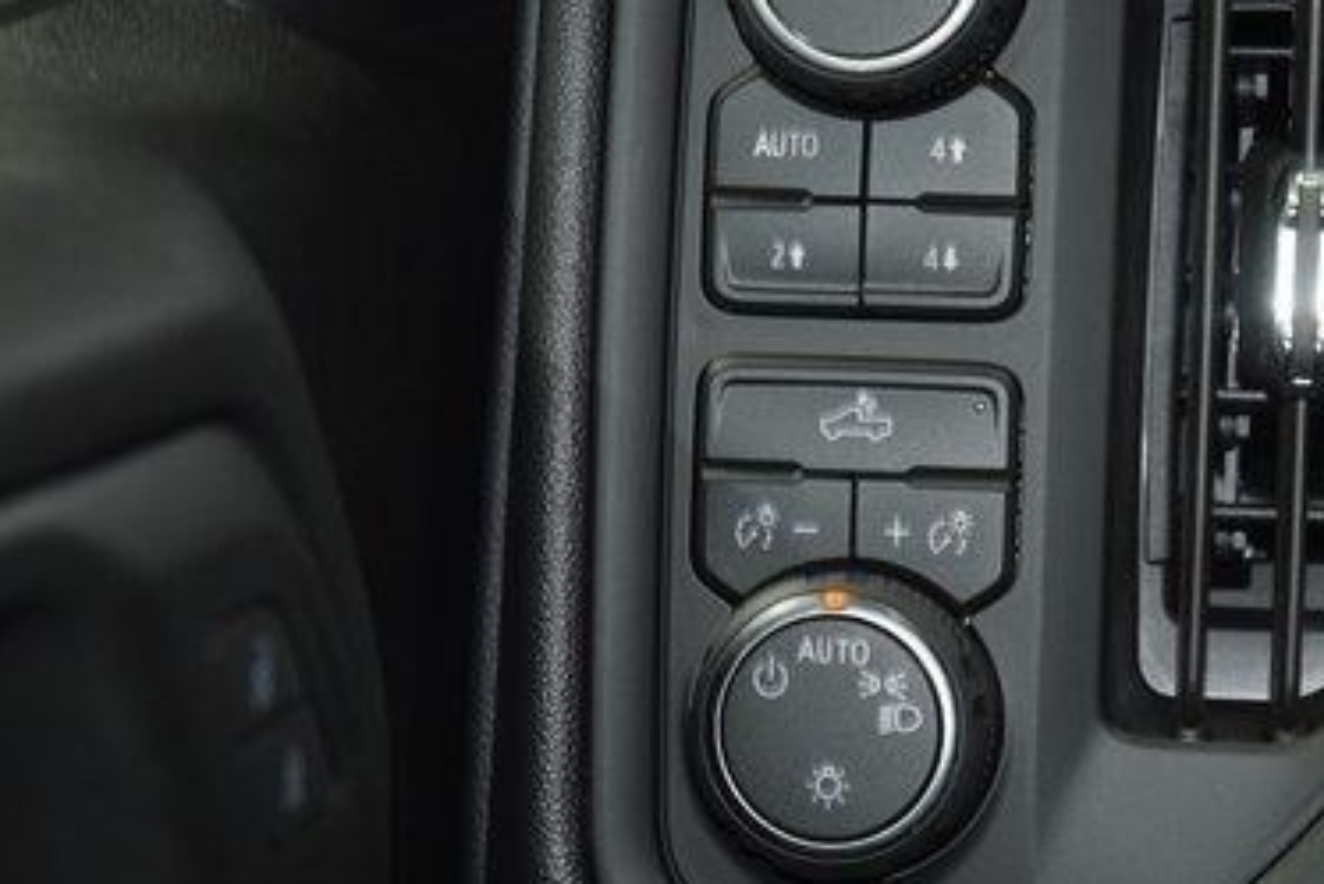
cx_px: 841
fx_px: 4930
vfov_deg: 10.2
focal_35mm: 134
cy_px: 350
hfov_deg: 15.3
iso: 1600
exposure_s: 1/40
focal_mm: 52
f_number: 4.5
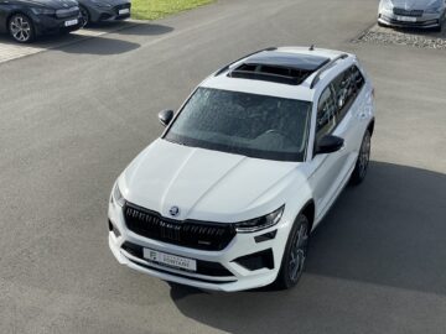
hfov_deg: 36.8
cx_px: 223
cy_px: 167
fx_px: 670
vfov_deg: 28.0
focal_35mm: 52
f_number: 2
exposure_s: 1/1170
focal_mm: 6
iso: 25
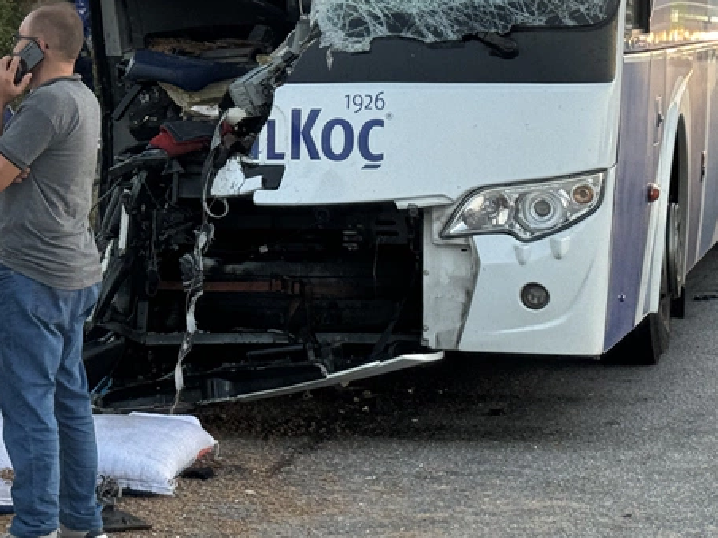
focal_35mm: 136
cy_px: 97
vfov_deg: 10.9
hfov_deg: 14.3
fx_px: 2821
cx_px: -3
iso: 64
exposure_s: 1/121
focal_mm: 6.76
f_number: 1.78
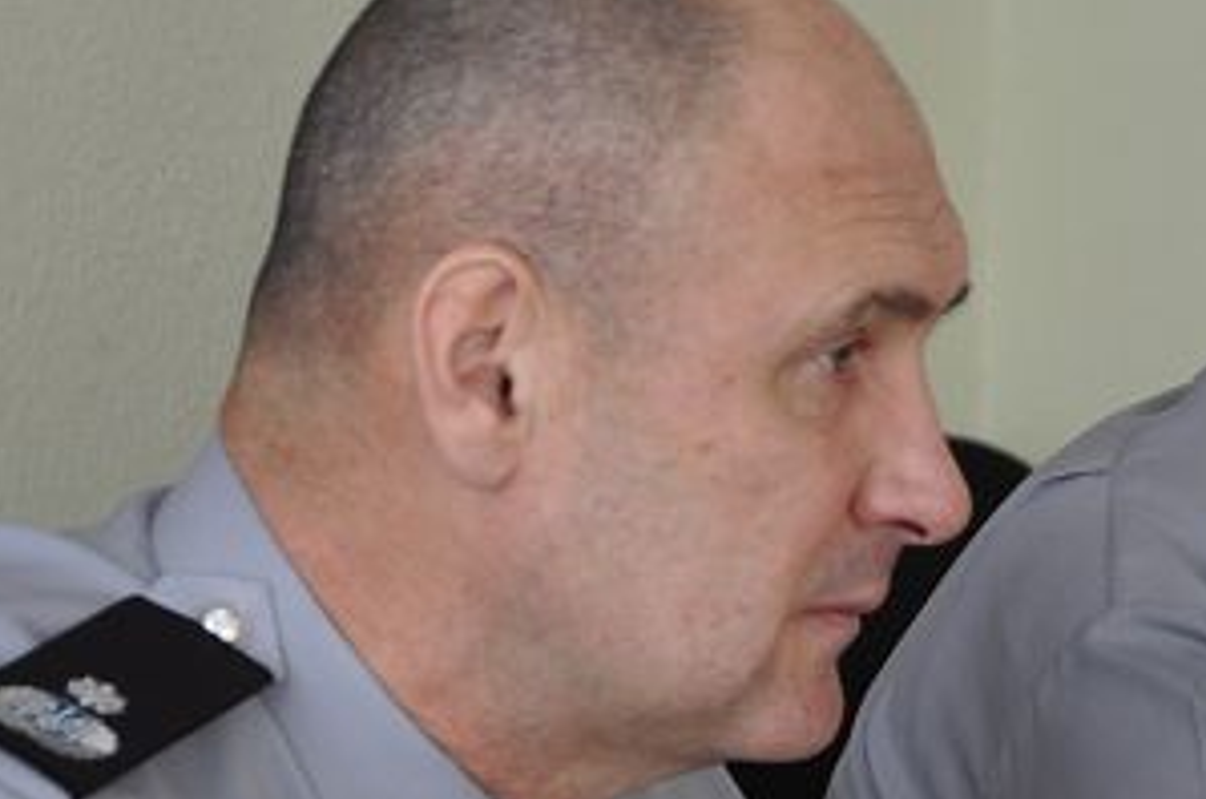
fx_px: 8591
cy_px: 787
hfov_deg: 8.0
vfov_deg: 5.3
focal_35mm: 257
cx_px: 1452
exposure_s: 1/30
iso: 280
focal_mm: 50
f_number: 5.6
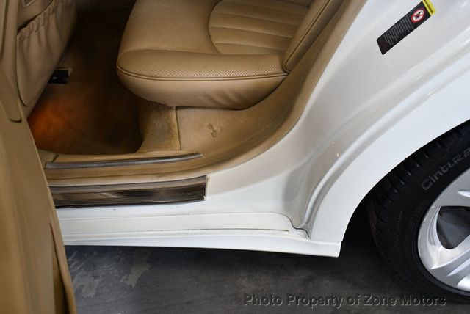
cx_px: 235
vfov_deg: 36.9
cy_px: 157
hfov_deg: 53.1
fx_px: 470
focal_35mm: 36
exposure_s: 1/160
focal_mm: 18
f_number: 3.5
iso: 800
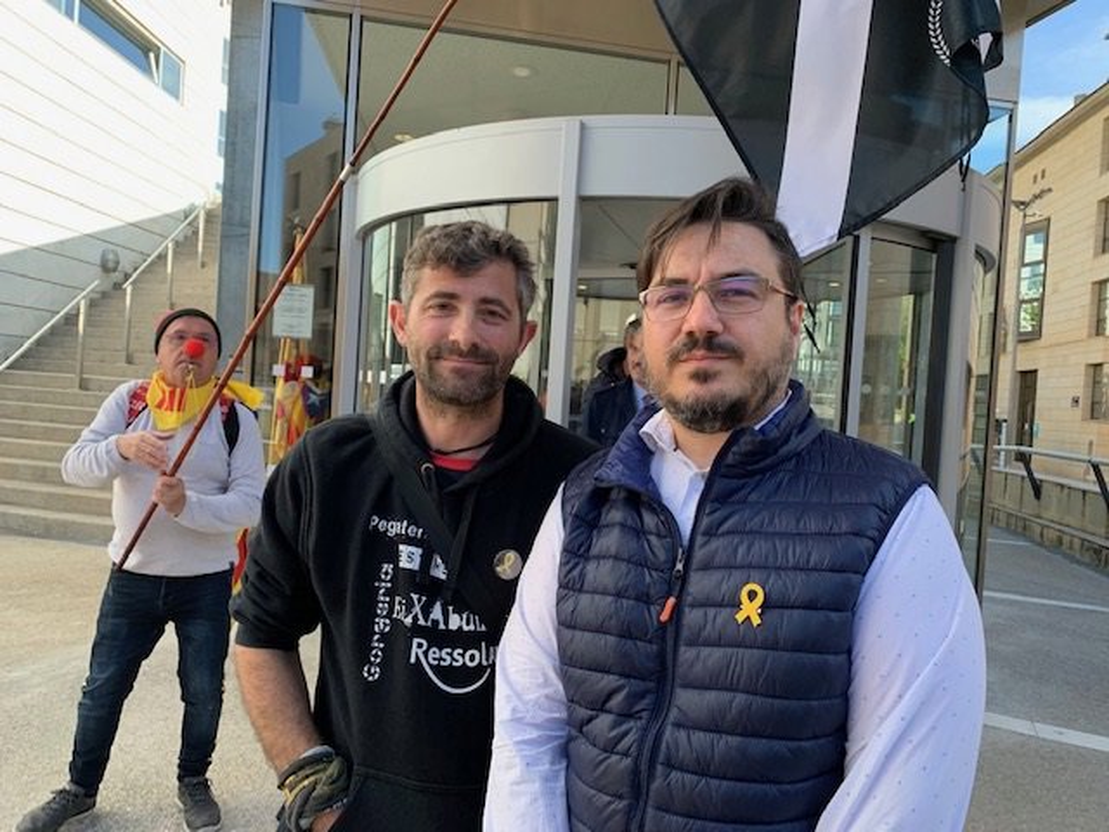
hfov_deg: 67.3
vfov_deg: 53.1
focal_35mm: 26
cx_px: 554
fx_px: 833
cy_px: 416
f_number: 1.8
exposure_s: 1/397
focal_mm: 4.25
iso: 25
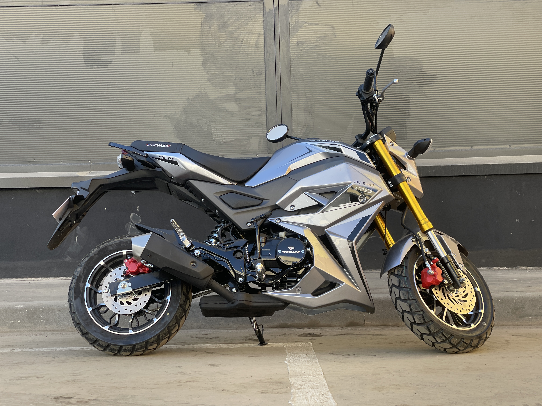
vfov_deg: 28.0
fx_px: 814
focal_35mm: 52
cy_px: 203
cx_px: 271
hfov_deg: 36.8
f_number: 2
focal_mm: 6
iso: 25
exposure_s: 1/122
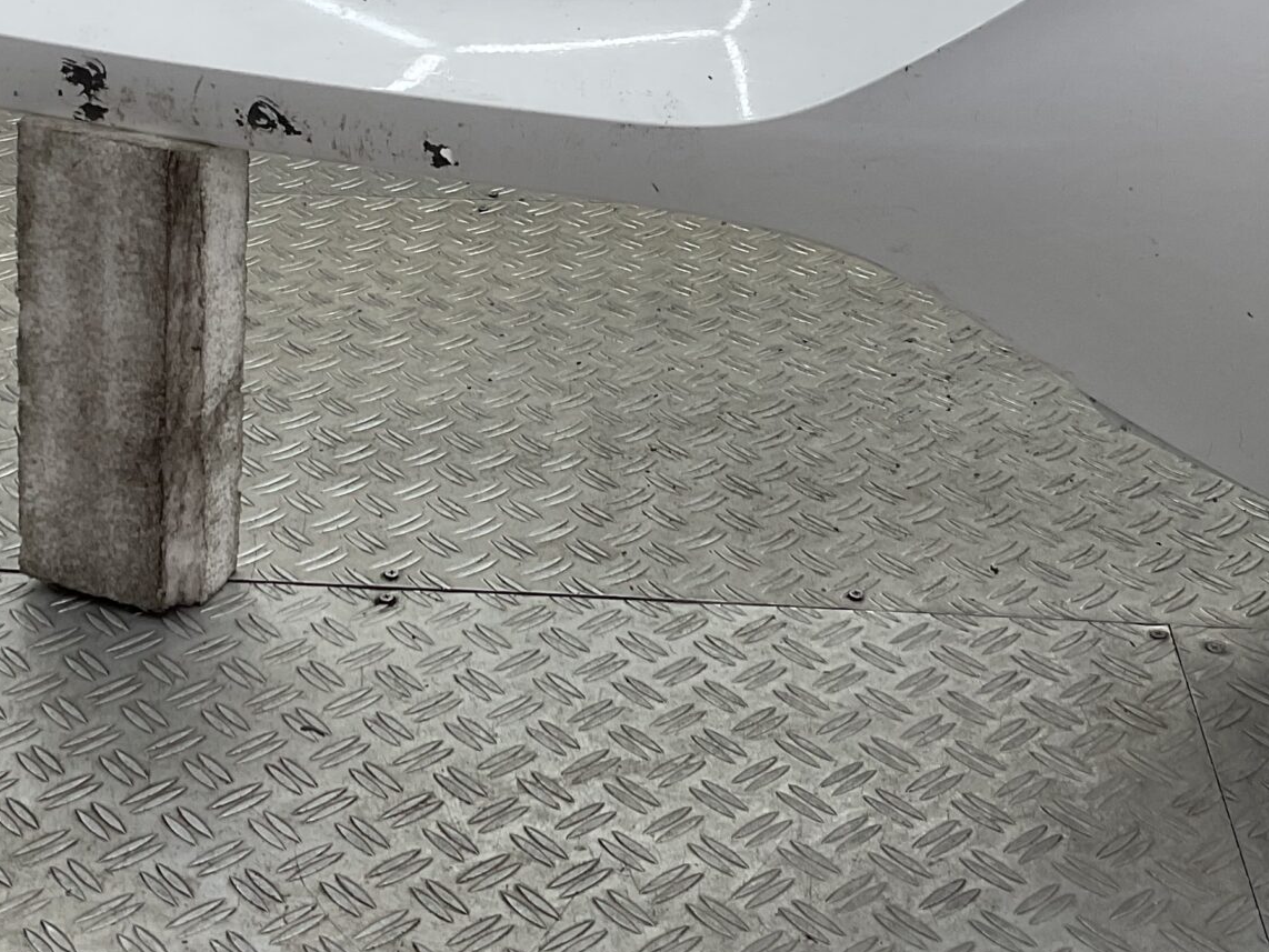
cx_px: 510
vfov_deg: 22.2
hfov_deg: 29.7
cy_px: 167
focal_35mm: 65
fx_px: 2383
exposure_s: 1/111
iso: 16
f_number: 1.8
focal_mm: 3
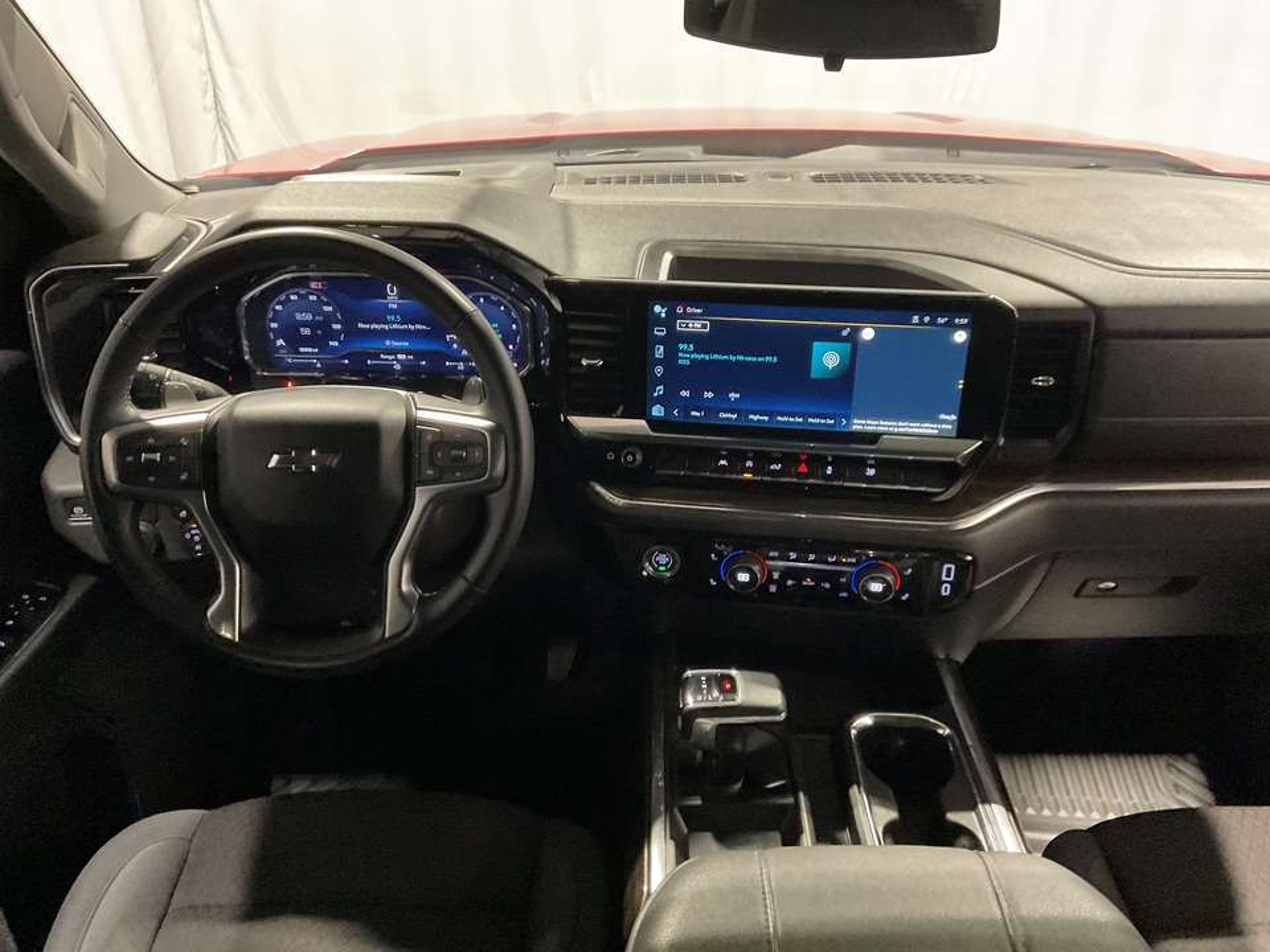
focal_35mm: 29
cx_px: 635
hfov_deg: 61.7
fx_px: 1064
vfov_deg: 48.2
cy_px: 476
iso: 400
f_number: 1.8
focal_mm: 3
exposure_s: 1/25
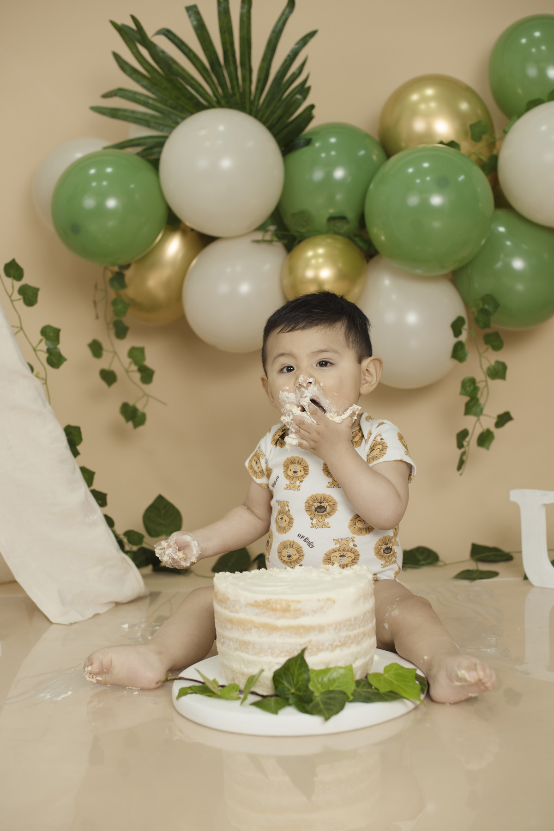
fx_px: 1153
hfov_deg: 27.0
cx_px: 277
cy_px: 416
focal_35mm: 50
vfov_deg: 39.6
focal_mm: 50
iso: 500
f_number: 3.2
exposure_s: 1/200
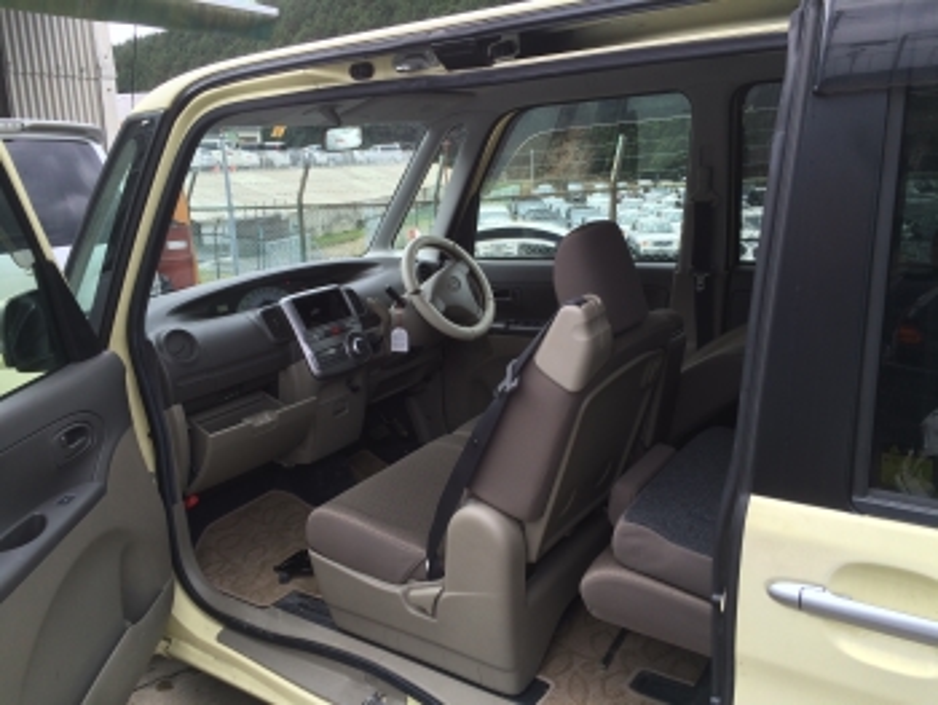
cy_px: 352
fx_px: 786
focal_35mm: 29
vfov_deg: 48.3
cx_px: 469
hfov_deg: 61.6
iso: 40
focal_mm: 4.15
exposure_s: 1/120
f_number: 2.2
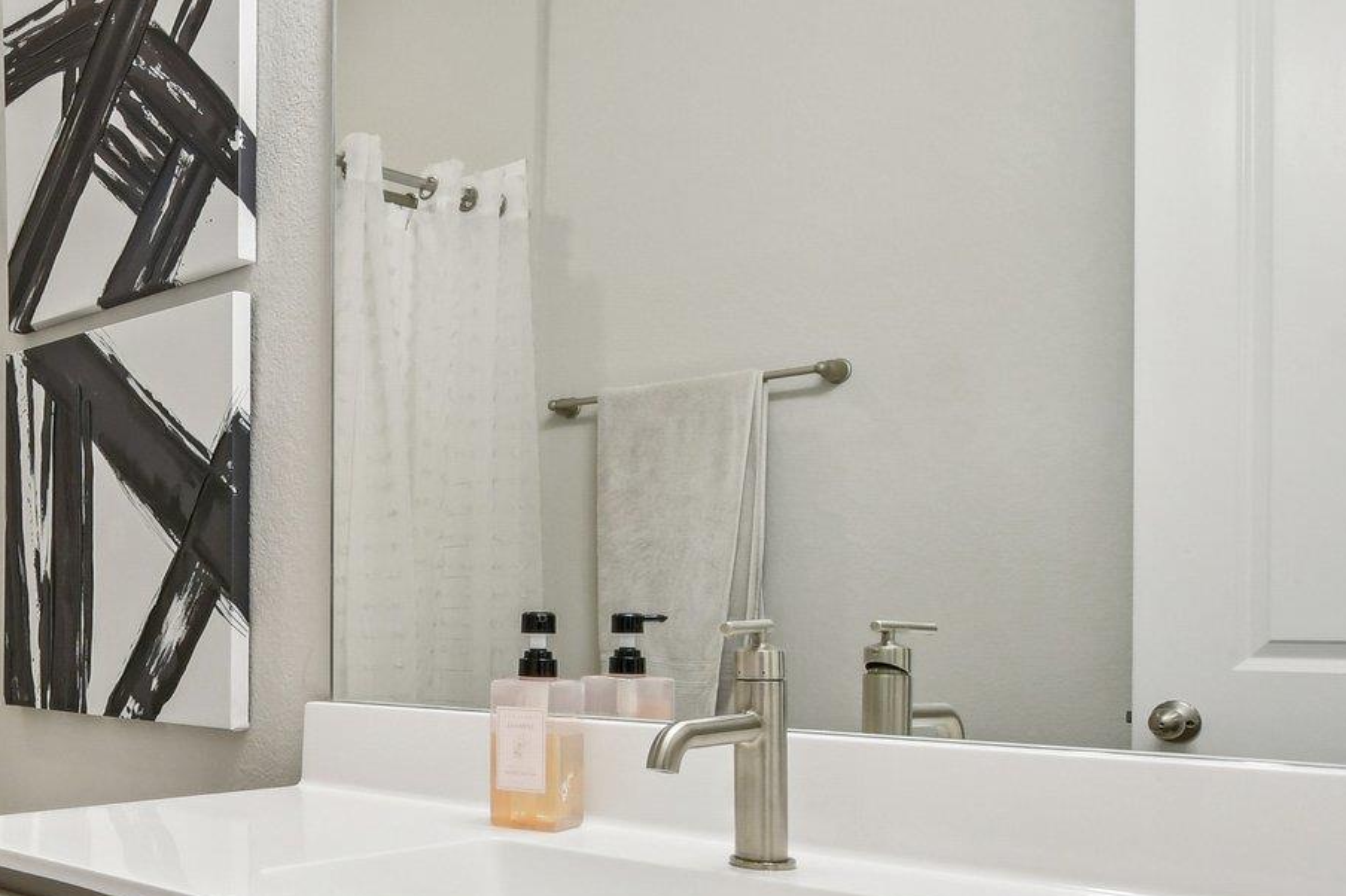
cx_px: 140
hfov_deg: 49.8
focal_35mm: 34
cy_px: 551
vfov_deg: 38.6
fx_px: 1271
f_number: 8
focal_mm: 10
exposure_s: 1/15
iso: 400
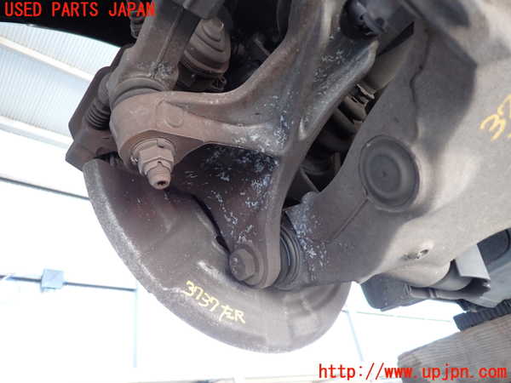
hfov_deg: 69.4
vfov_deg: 54.9
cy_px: 192
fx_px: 369
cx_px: 256
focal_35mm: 25
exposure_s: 1/30
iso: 200
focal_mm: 4.5
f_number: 2
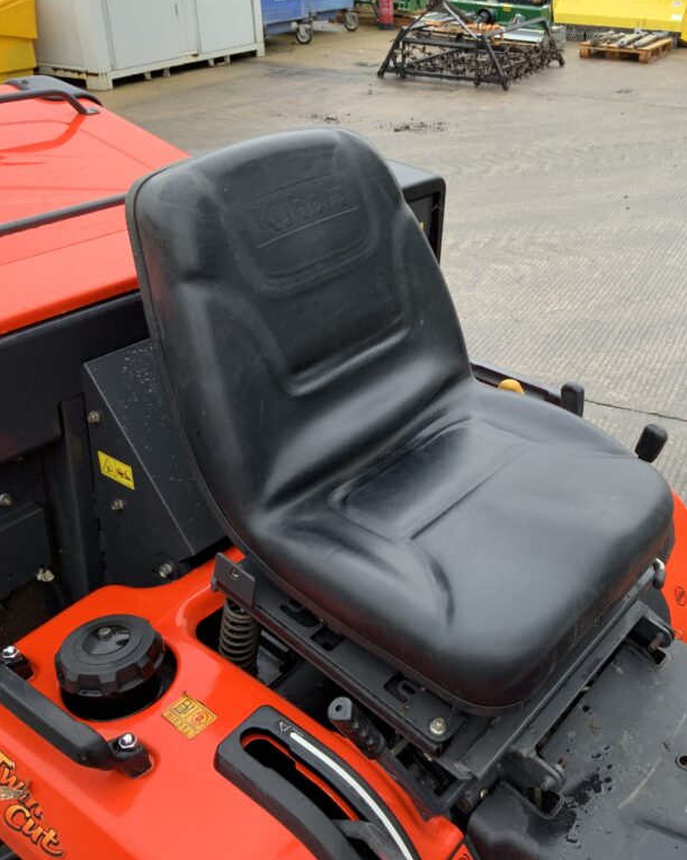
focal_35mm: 38
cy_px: 428
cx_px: 503
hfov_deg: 38.3
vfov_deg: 47.9
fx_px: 966
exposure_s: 1/125
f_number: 1.8
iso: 16
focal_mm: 3
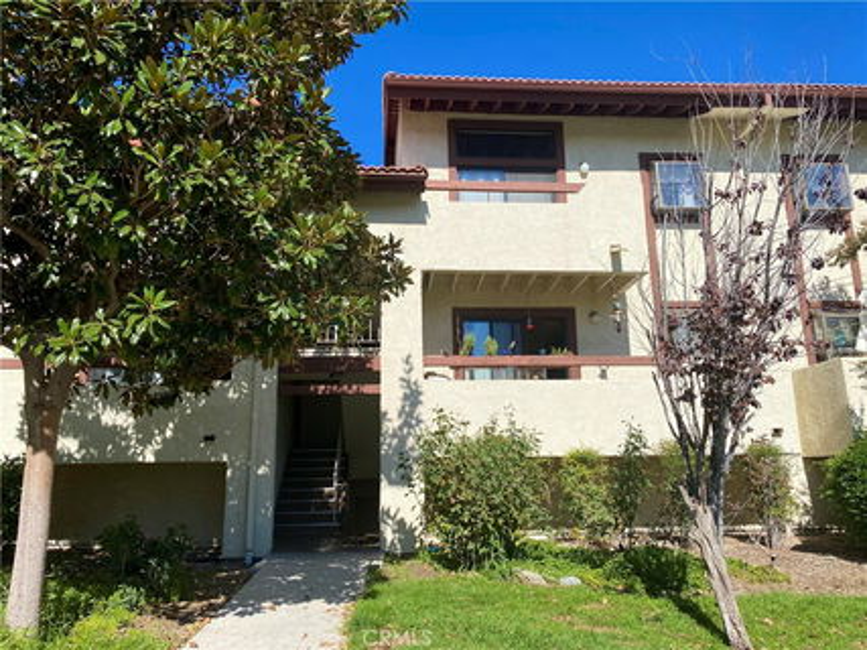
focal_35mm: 26
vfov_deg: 53.0
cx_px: 434
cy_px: 325
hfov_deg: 67.3
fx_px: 651
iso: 32
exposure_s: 1/3300
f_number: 1.8
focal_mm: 4.25
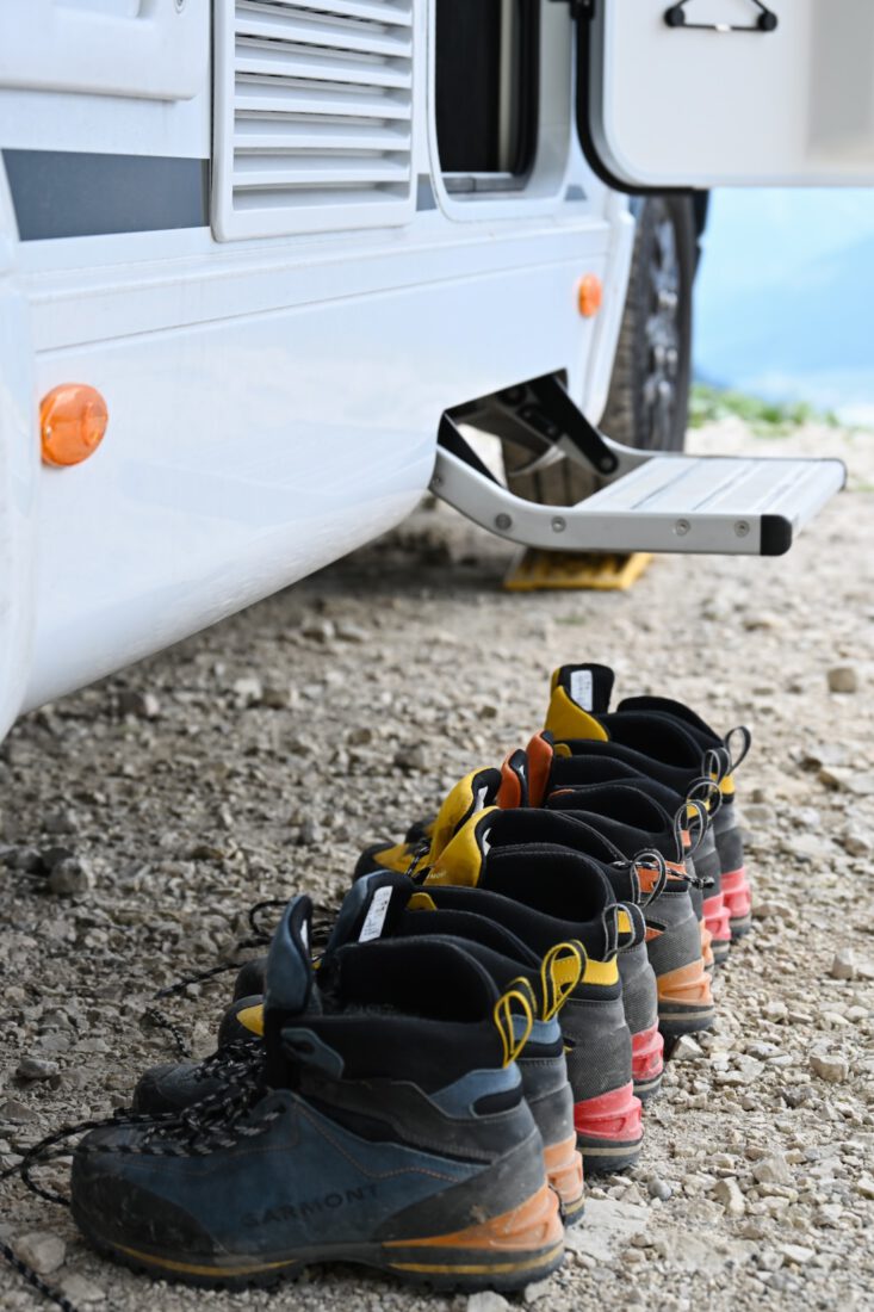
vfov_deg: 28.8
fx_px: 2550
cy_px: 656
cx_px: 437
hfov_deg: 19.5
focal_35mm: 70
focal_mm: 70
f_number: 6
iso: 250
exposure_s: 1/250
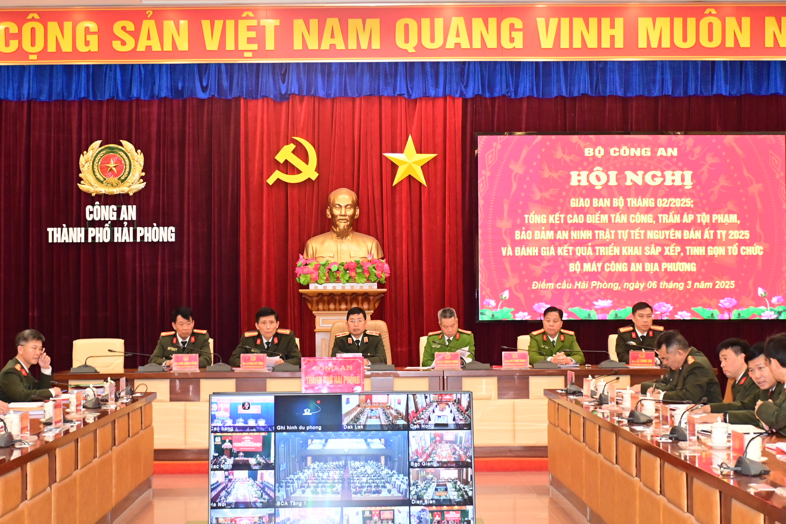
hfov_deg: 31.9
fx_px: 1375
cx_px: 393
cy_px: 262
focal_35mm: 63
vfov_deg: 21.6
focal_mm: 42
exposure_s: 1/200
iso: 4000
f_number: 4.5
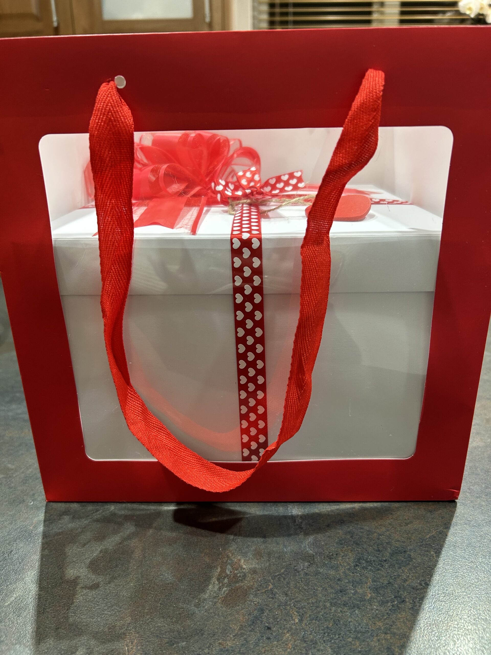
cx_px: 246
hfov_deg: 53.1
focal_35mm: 26
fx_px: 492
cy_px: 328
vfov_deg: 67.3
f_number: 1.5
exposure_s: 1/50
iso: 125
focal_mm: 5.7
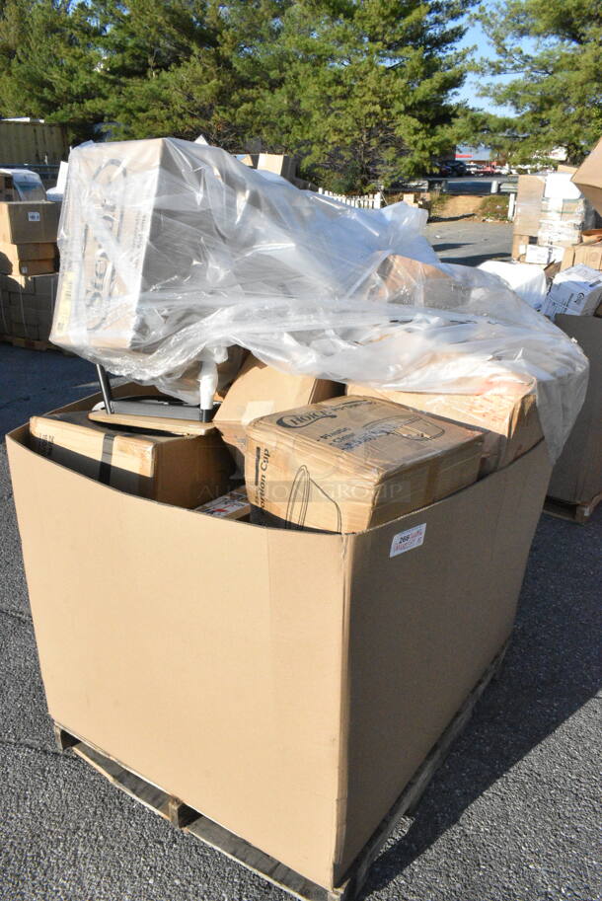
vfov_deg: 67.3
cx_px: 301
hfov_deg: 48.0
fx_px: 676
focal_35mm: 27
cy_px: 450
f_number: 18
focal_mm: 18
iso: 6400
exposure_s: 1/2000
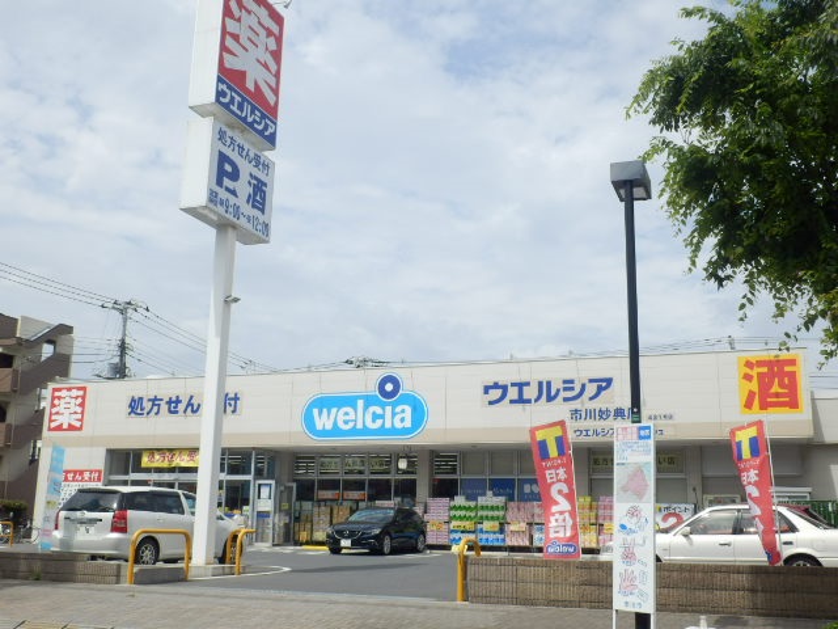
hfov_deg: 42.9
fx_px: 1065
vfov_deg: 32.9
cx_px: 419
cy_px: 314
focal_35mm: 44
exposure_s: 1/160
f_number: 10.6
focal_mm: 7.9
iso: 80
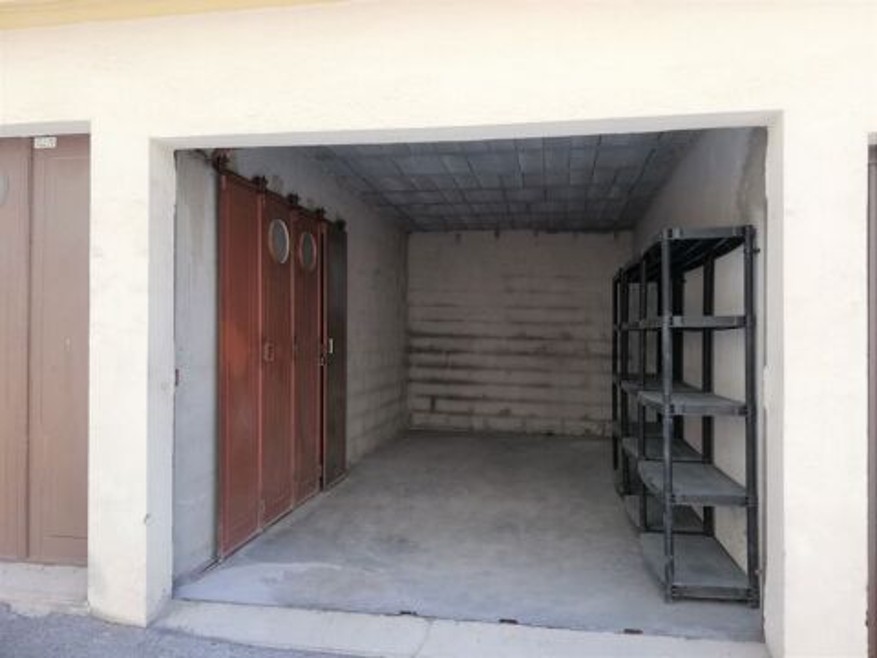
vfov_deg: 53.1
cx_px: 438
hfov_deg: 67.3
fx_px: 659
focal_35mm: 26
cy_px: 329
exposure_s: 1/174
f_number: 2.2
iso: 50
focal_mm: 3.81
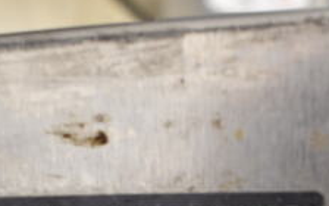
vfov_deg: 16.3
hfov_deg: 27.4
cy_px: 281
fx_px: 672
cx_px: 206
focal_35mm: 75
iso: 1600
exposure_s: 1/30
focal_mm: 18
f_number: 3.5
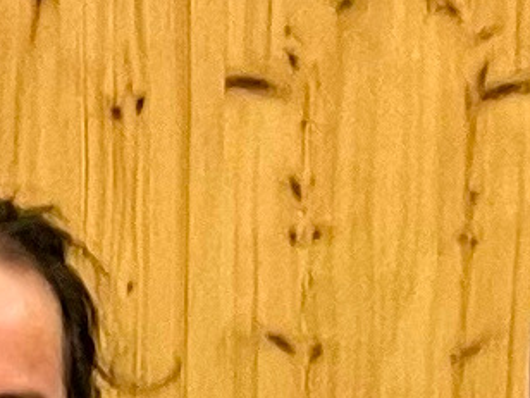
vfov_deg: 6.2
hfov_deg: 9.4
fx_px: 3154
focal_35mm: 206
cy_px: 1490
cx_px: -197
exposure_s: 1/50
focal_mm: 5.1
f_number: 1.6
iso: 100
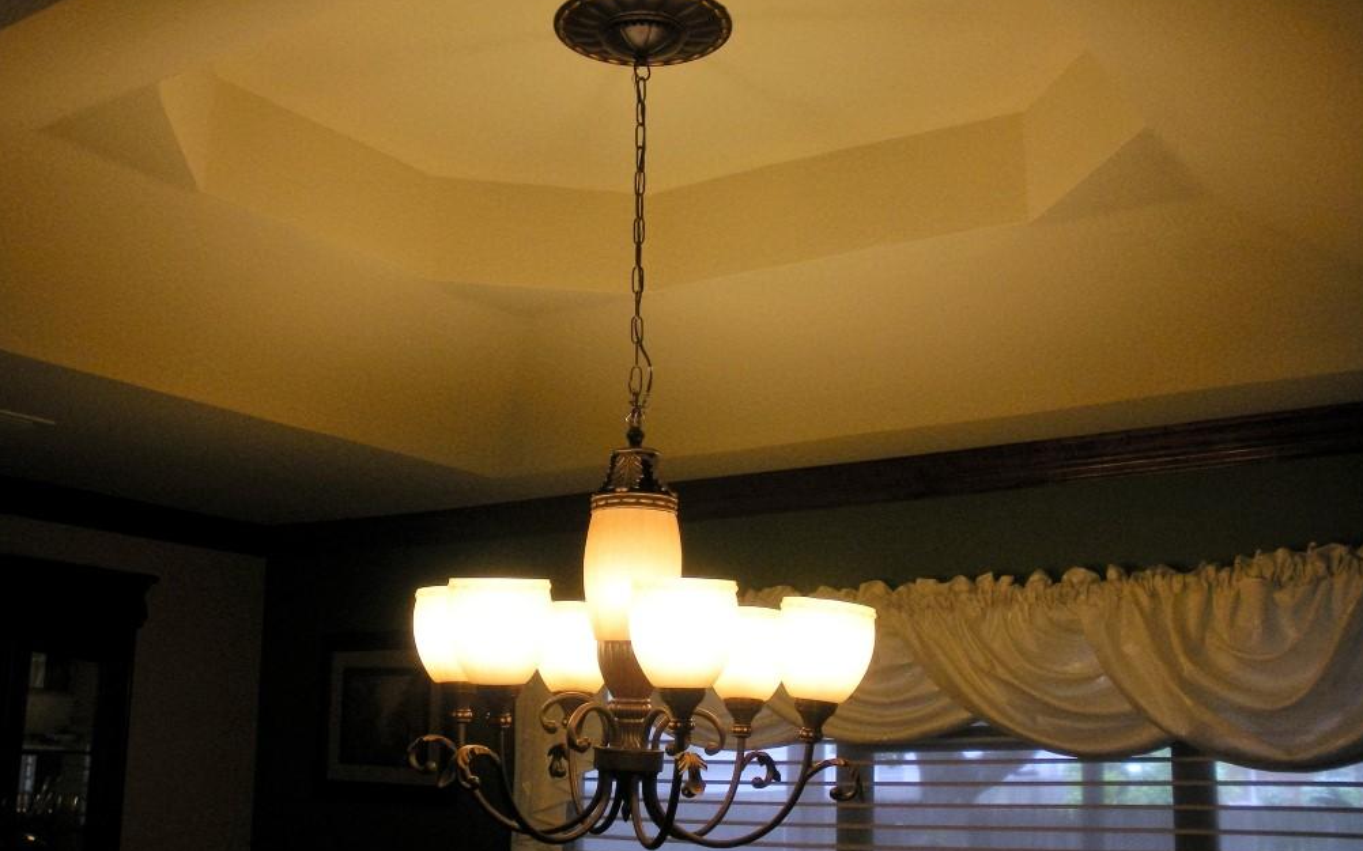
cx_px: 686
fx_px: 1449
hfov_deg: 50.4
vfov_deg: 32.7
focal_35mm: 39
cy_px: 358
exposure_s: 1/59.8
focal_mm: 6.3
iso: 164
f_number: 3.5
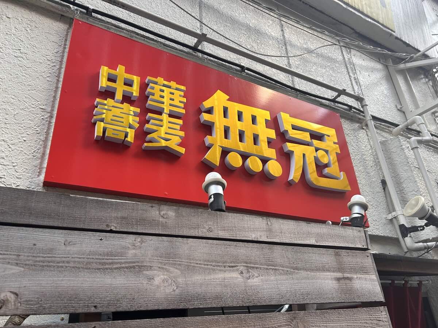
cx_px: 219
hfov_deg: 67.3
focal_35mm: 26
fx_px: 329
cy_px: 164
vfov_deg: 53.1
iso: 80
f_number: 1.5
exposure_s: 1/100
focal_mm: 5.7
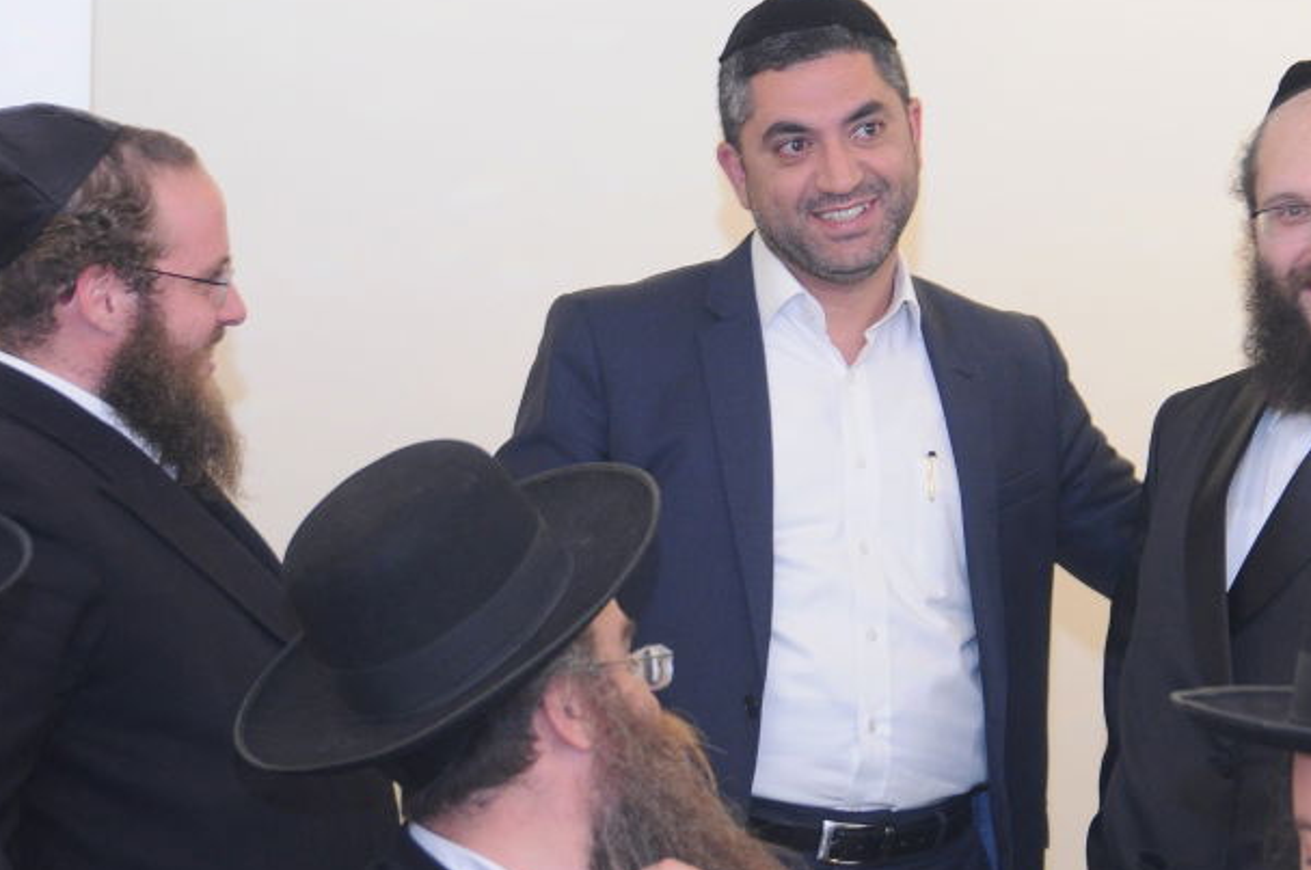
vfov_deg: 7.7
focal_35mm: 177
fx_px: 6437
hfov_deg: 11.6
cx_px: 849
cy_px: 512
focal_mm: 70
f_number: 5
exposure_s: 1/50
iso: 800
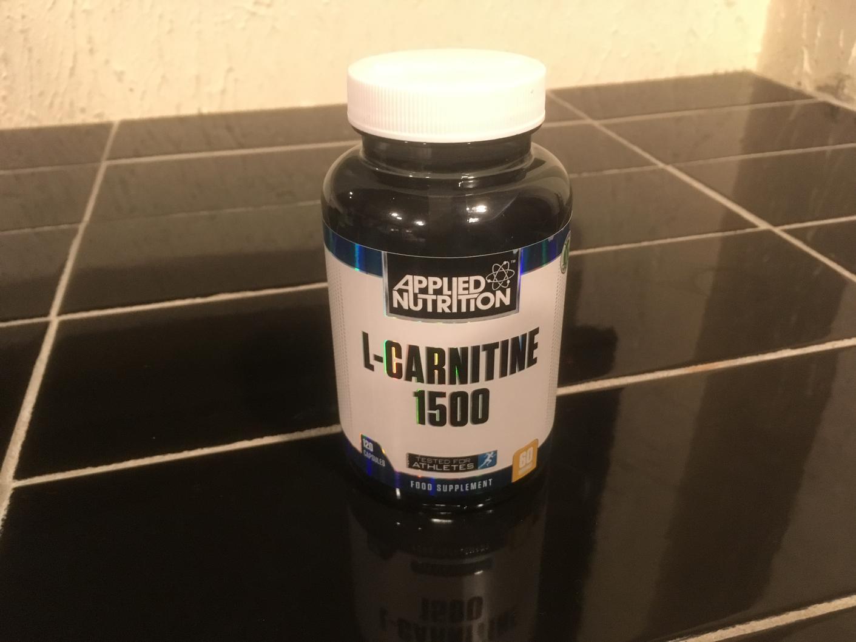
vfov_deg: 48.2
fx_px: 717
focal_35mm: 29
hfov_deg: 61.7
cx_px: 428
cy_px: 321
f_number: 2.2
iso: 250
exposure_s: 1/17
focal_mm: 4.15
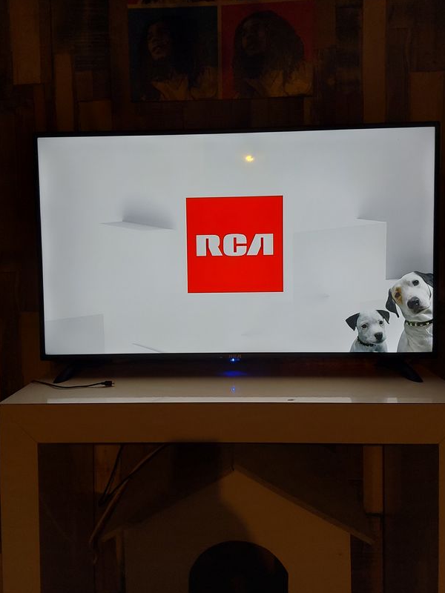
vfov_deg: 59.9
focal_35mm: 30
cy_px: 284
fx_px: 514
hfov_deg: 46.8
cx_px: 217
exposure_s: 1/50
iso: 50
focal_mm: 5.23
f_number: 1.8
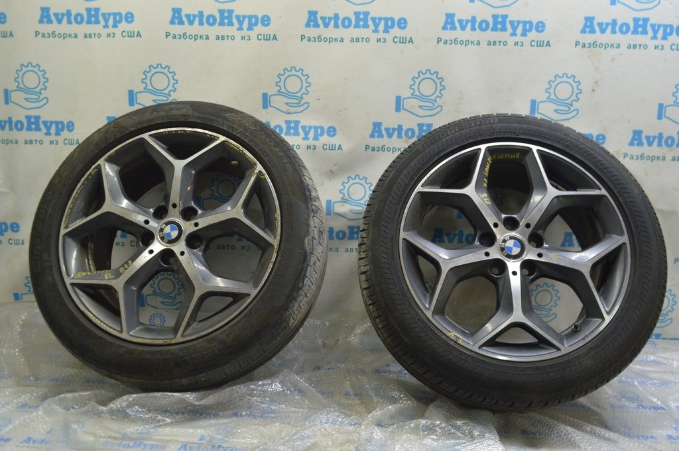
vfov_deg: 41.6
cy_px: 226
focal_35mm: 32
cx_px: 340
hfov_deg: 59.5
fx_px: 594
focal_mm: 21
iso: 400
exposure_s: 1/20
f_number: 5.6
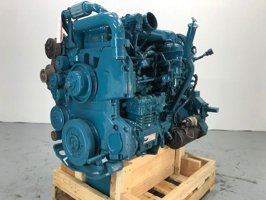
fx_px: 215
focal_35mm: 28
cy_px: 100
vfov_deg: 49.7
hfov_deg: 63.4
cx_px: 133
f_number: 1.8
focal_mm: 3.99
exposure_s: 1/120
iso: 32
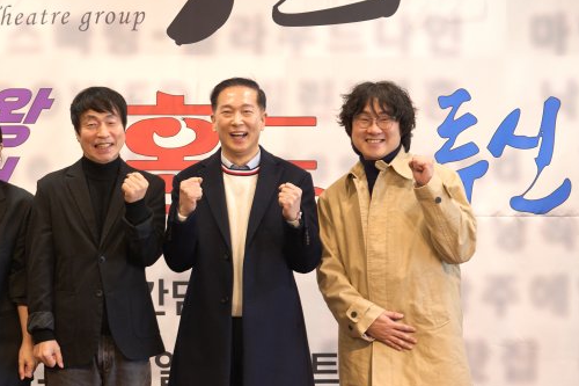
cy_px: 145
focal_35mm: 112
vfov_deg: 12.2
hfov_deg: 18.2
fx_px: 1801
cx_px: 145
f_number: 2.8
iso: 1250
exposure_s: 1/250
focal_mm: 70
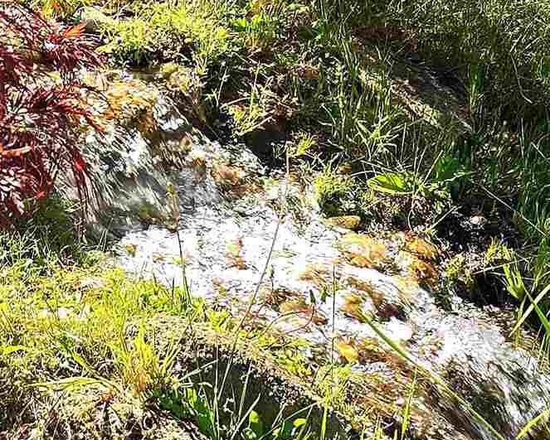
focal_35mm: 104
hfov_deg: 18.1
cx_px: 46
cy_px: 12
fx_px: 1694
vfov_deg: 14.6
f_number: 1.7
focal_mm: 6.3
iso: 12
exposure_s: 1/182
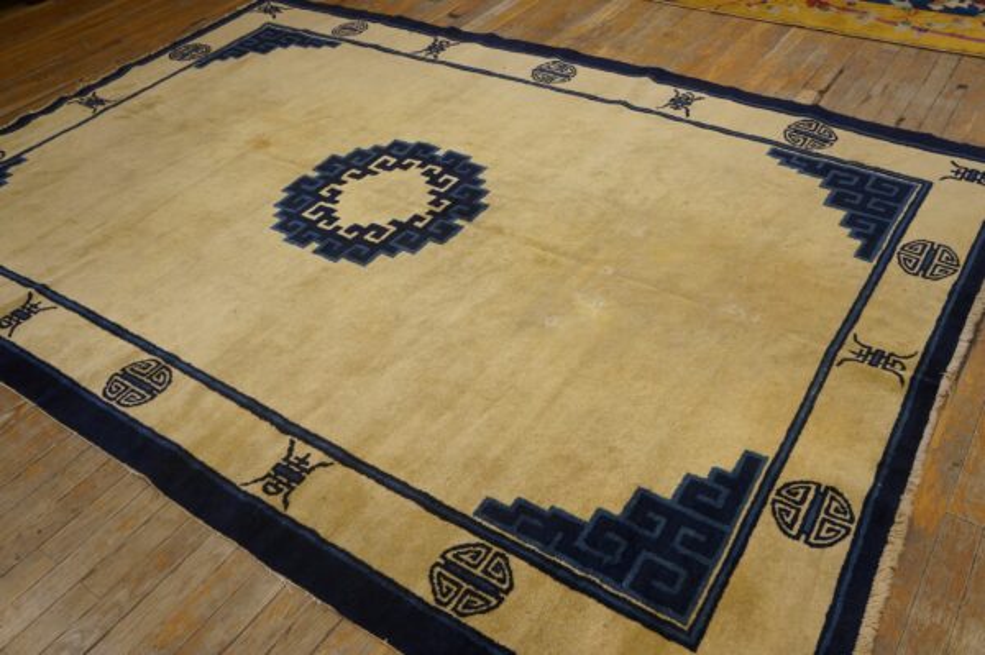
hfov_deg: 62.0
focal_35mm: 30
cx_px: 492
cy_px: 328
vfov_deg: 43.5
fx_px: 820
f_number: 4
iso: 640
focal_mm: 20
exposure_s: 1/60
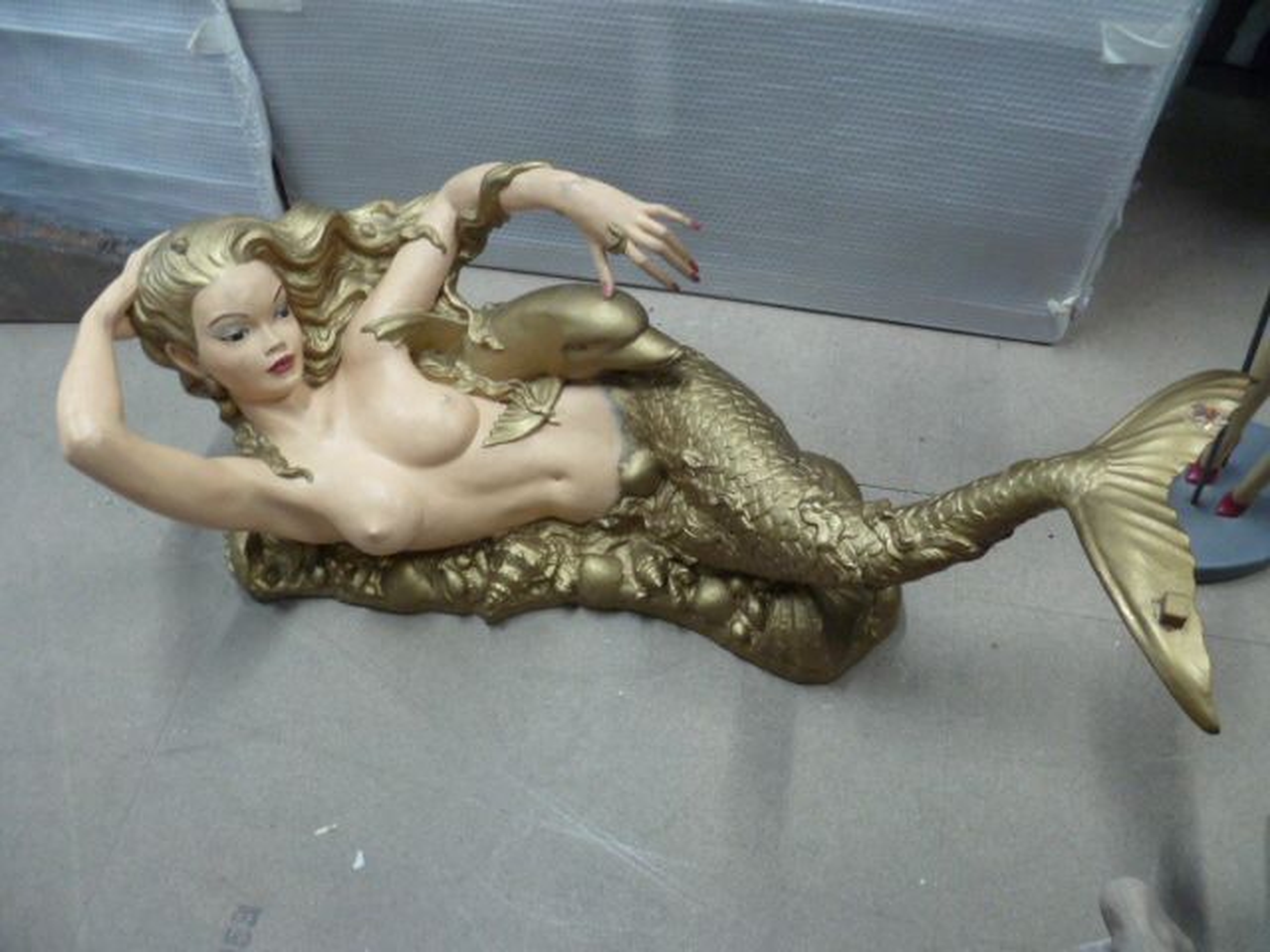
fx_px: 1027
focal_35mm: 28
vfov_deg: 49.7
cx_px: 635
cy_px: 476
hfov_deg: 63.4
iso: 400
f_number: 3.3
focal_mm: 5
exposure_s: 1/5
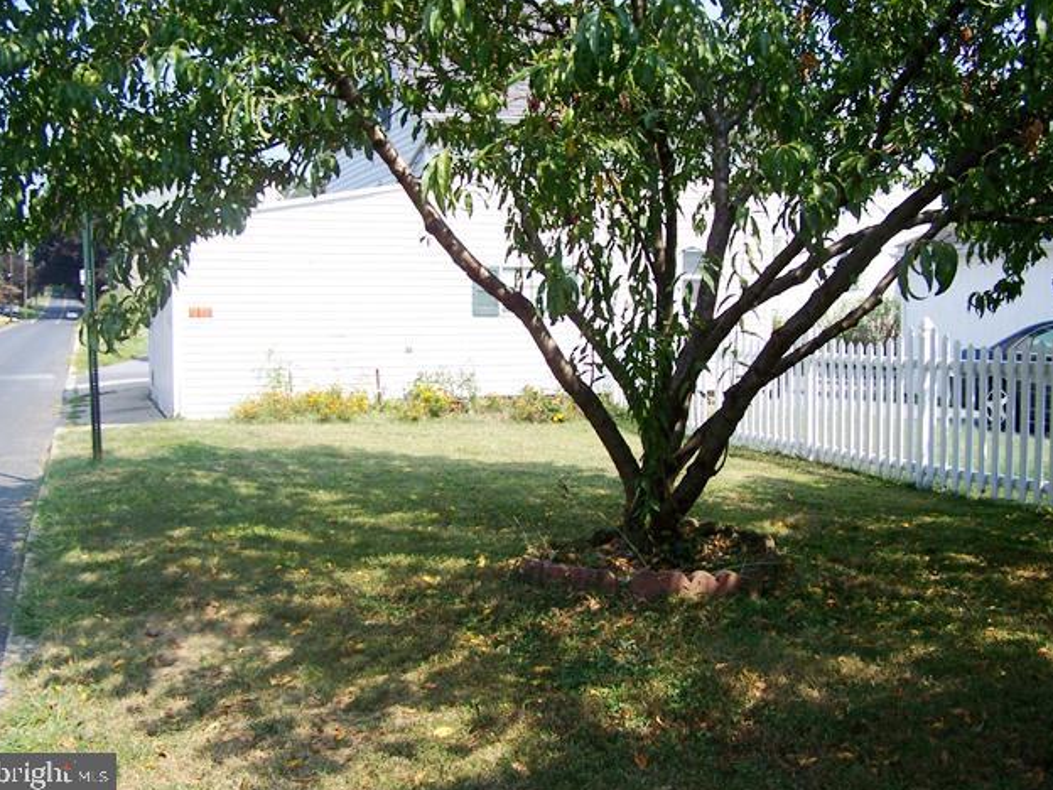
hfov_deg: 47.9
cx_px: 525
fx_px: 1186
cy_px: 392
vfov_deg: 36.8
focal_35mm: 39
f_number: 2.8
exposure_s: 1/800
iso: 80
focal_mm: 6.3
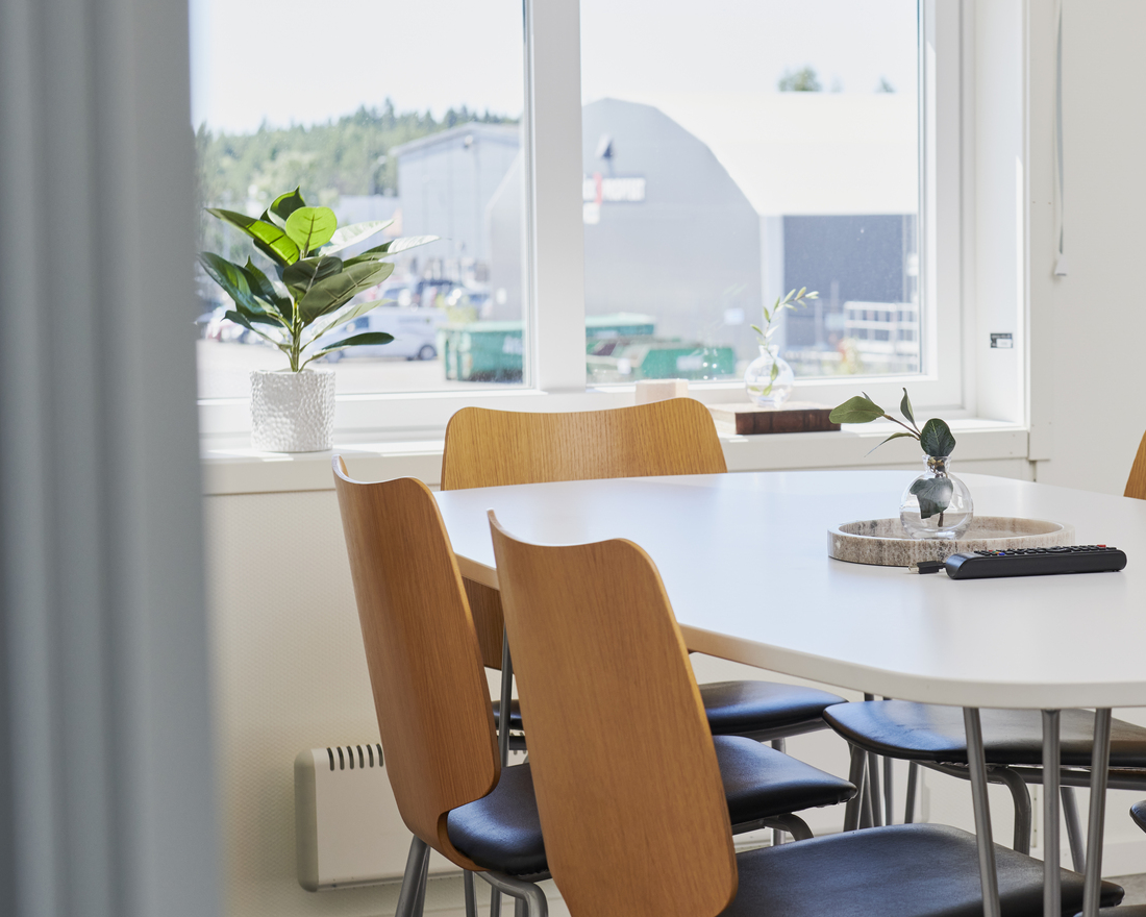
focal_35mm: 95
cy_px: 507
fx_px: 3222
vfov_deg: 16.2
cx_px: 923
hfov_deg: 19.9
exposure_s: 1/200
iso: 250
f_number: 5.6
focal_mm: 58
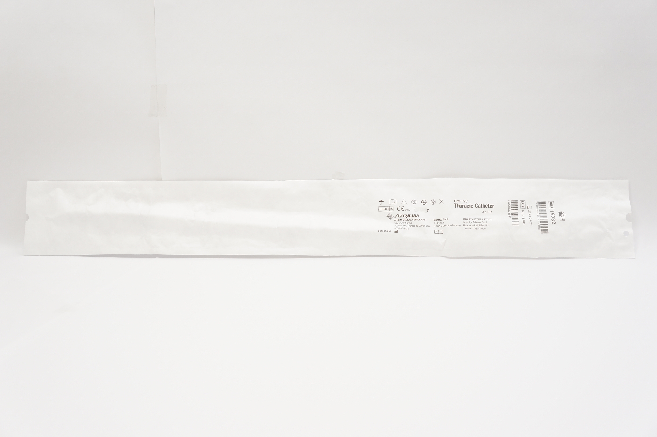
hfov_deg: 57.3
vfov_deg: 39.9
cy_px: 218
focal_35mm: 33
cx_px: 328
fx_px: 602
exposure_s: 1/80
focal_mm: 22
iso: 400
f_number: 5
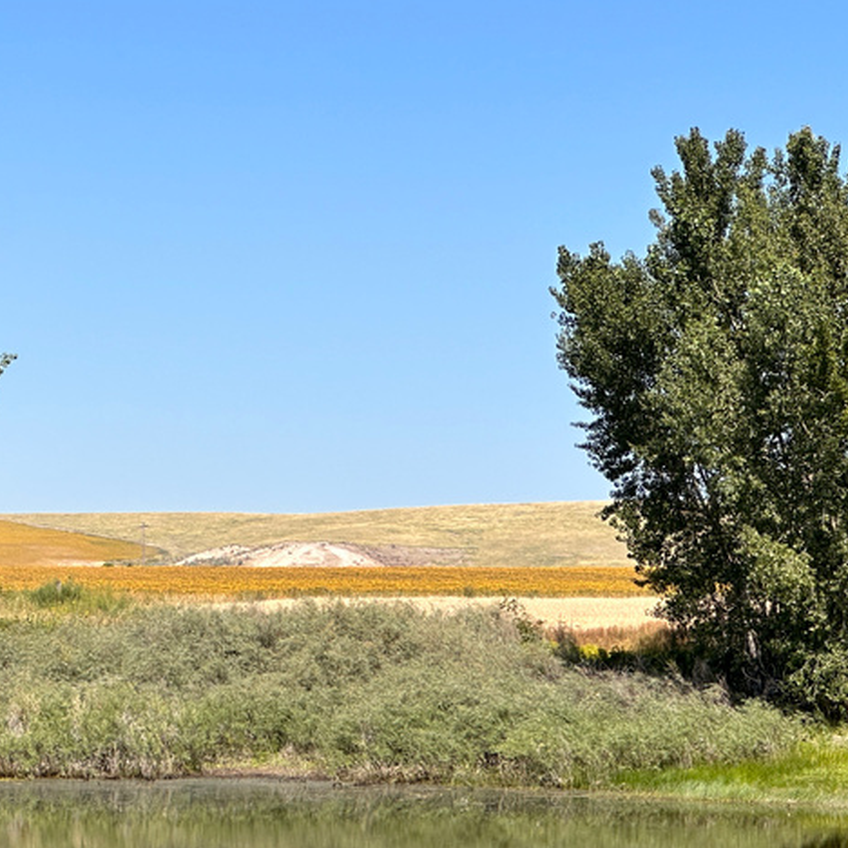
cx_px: 294
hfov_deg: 11.7
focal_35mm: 149
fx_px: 4130
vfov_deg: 11.7
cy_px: 636
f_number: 2.8
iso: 32
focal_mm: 9
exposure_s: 1/747
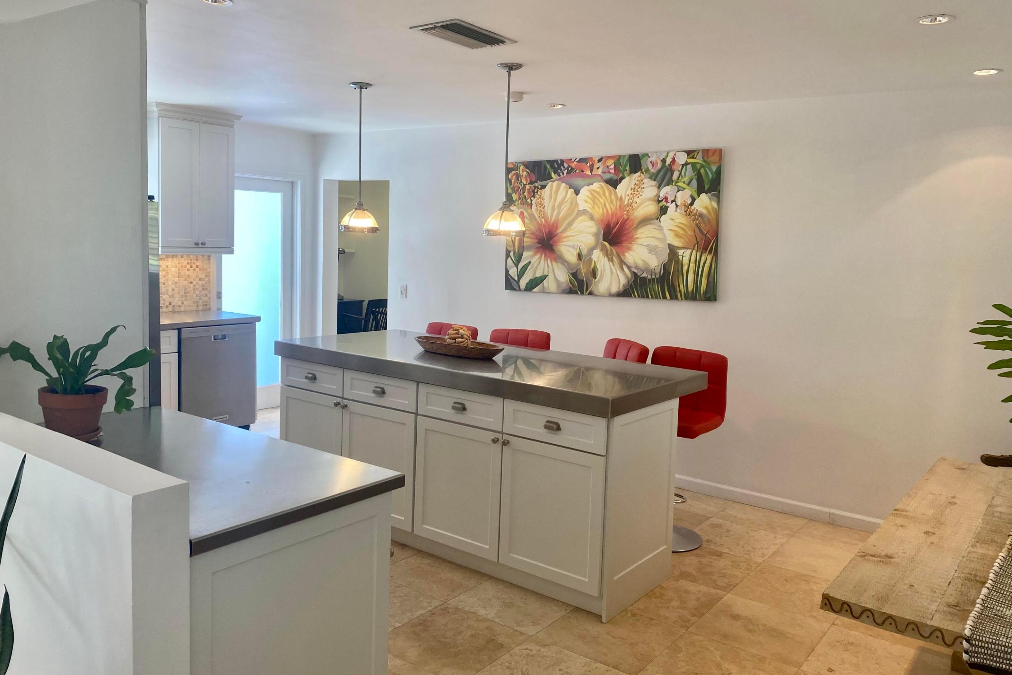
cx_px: 505
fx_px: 787
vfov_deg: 46.3
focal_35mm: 28
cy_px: 304
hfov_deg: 65.5
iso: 80
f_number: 1.8
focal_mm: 4.25
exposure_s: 1/120
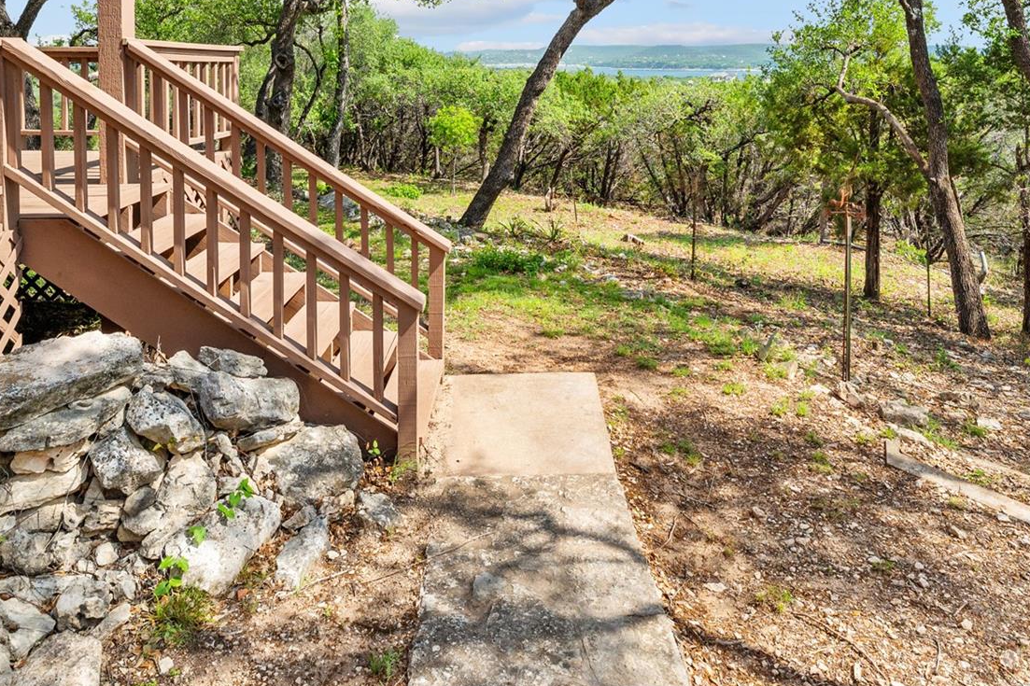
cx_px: 543
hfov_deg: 69.3
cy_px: 58
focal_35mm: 26
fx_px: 744
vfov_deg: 44.7
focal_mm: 14
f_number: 8
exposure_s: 1/250
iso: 250
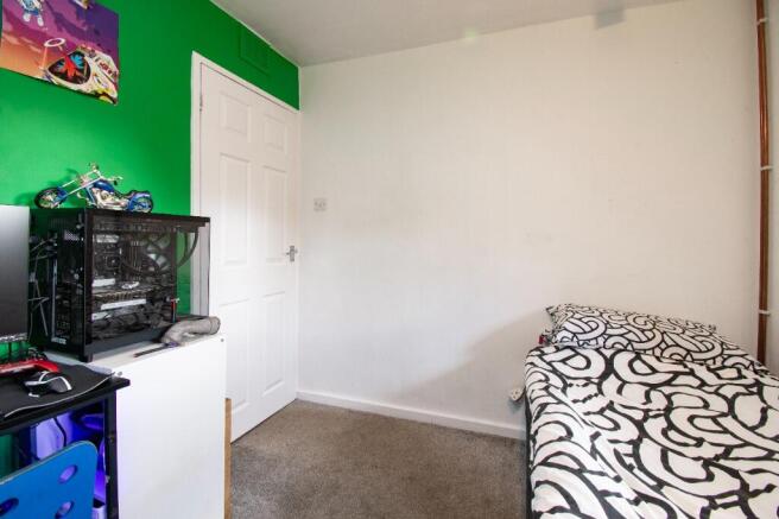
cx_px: 390
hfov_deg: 100.4
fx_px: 324
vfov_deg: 77.3
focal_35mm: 15
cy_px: 260
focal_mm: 10
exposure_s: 1/5
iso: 320
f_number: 8
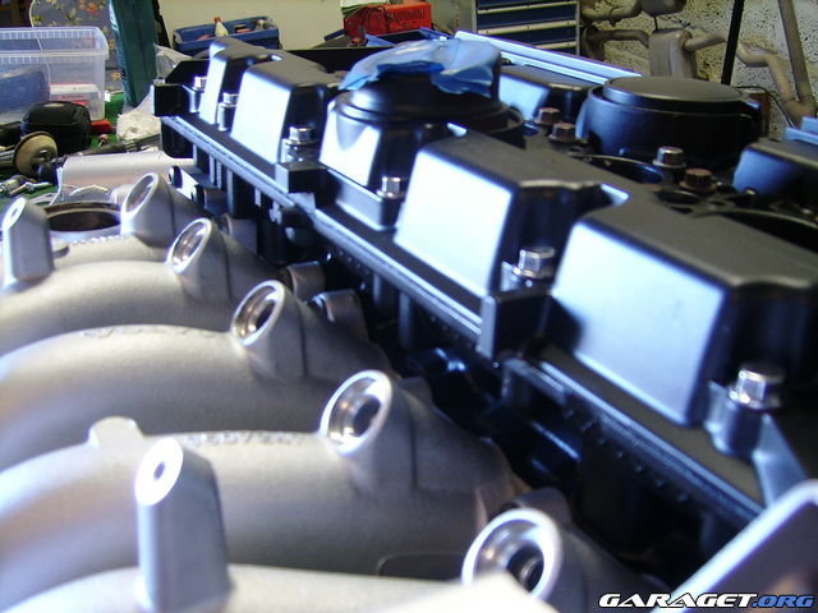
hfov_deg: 42.1
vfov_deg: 32.2
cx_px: 409
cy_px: 306
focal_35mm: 45
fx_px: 1063
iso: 100
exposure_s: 1/5
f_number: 3.1
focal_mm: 7.53
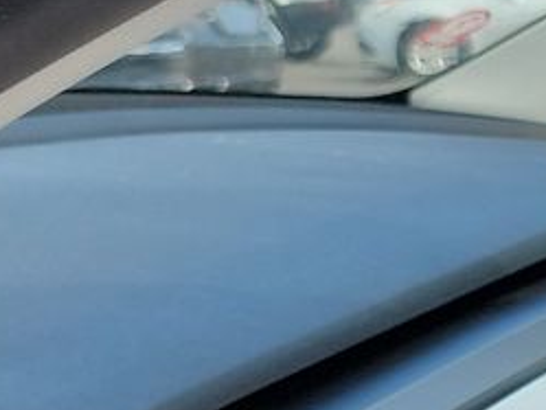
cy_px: 796
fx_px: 2430
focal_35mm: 154
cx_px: 1552
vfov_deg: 9.1
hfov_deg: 10.1
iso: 50
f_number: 1.8
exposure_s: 1/268
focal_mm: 6.7
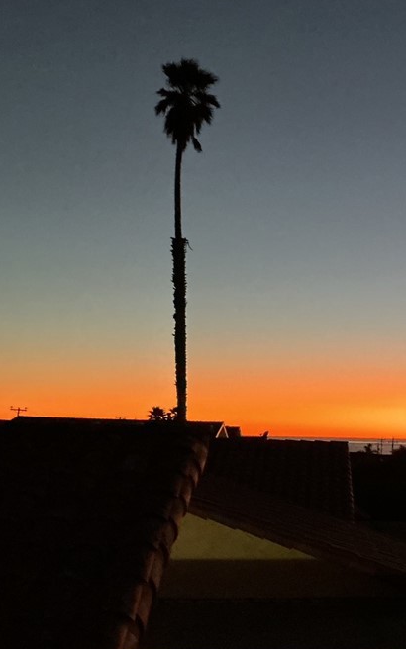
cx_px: 487
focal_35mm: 48
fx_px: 850
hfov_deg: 24.4
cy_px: 324
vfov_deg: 41.8
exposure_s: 1/30
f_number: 1.8
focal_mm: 3
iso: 320
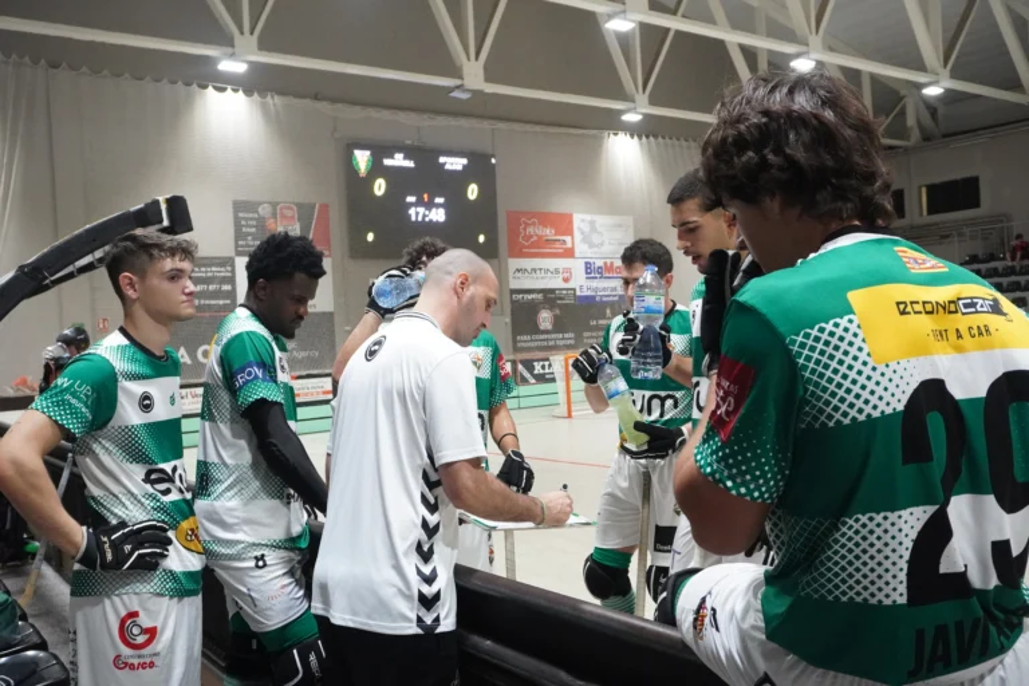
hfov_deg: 59.5
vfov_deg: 41.7
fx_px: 900
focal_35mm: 32
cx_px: 514
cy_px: 343
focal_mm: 21
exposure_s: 1/250
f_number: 6.3
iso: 6400
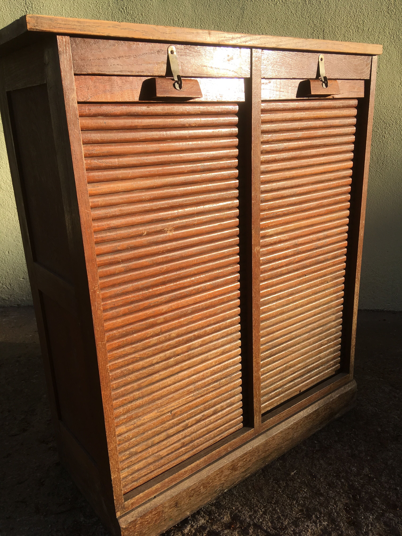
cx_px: 201
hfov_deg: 48.2
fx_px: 449
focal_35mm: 29
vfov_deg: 61.7
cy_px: 268
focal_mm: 4.15
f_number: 2.2
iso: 25
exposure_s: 1/986
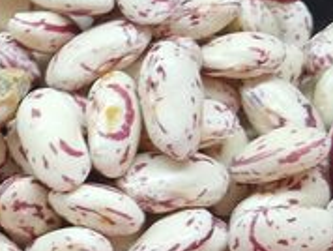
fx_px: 1272
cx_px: -268
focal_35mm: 132
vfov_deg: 10.9
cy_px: 347
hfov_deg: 13.4
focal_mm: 5.4
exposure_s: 1/180
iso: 200
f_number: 1.8
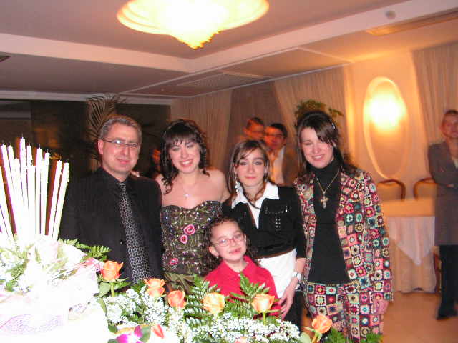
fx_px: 476
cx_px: 229
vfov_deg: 39.7
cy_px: 172
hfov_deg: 51.4
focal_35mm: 36
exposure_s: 1/40
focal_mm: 6
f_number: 3.2
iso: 200
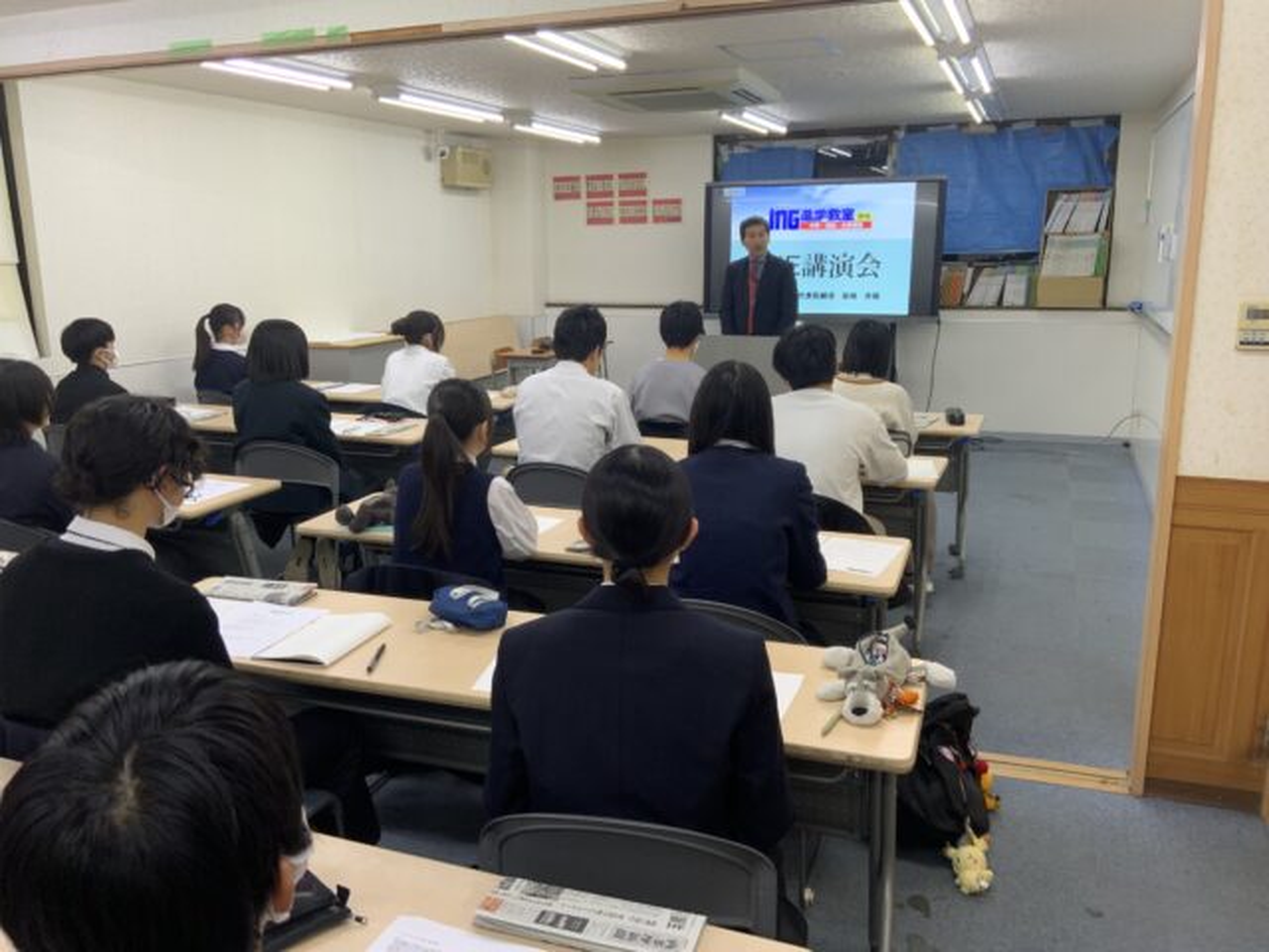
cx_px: 634
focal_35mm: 29
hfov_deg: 61.7
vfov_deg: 48.2
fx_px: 1063
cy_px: 476
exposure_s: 1/50
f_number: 1.8
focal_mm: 3
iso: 40
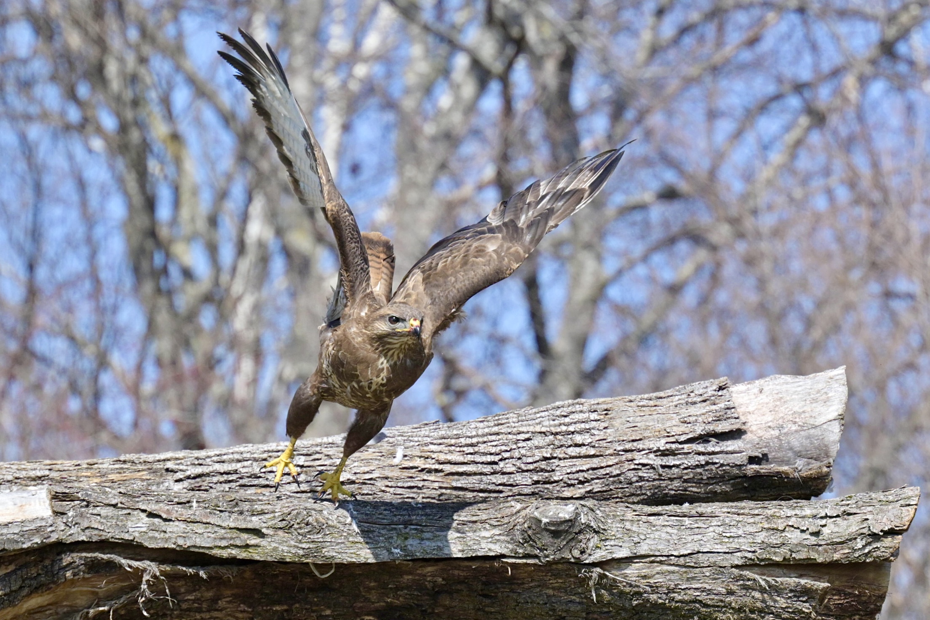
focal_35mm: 232
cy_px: 310
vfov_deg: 5.9
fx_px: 6006
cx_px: 465
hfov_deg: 8.9
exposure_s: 1/3200
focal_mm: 155
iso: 1000
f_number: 6.3
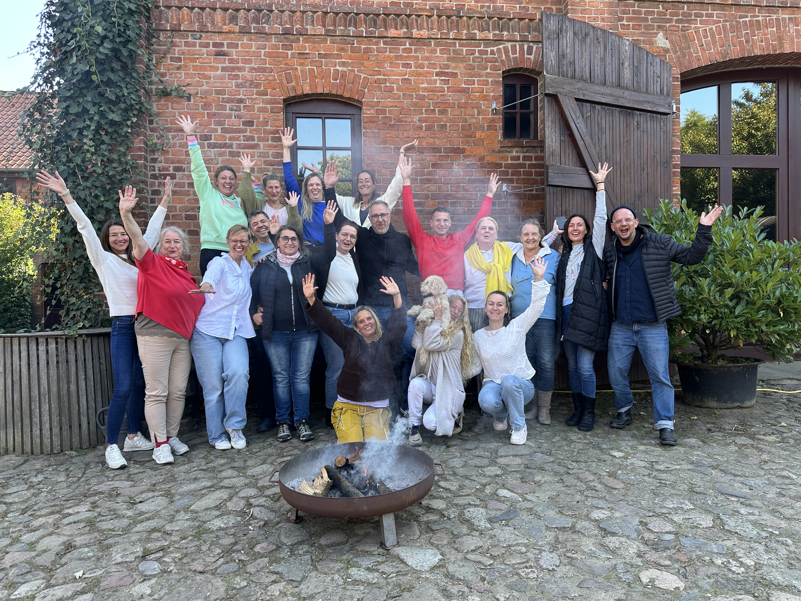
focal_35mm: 24
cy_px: 300
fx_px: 555
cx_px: 400
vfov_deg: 56.8
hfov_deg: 71.6
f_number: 1.78
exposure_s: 1/327
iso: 80
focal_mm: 6.86
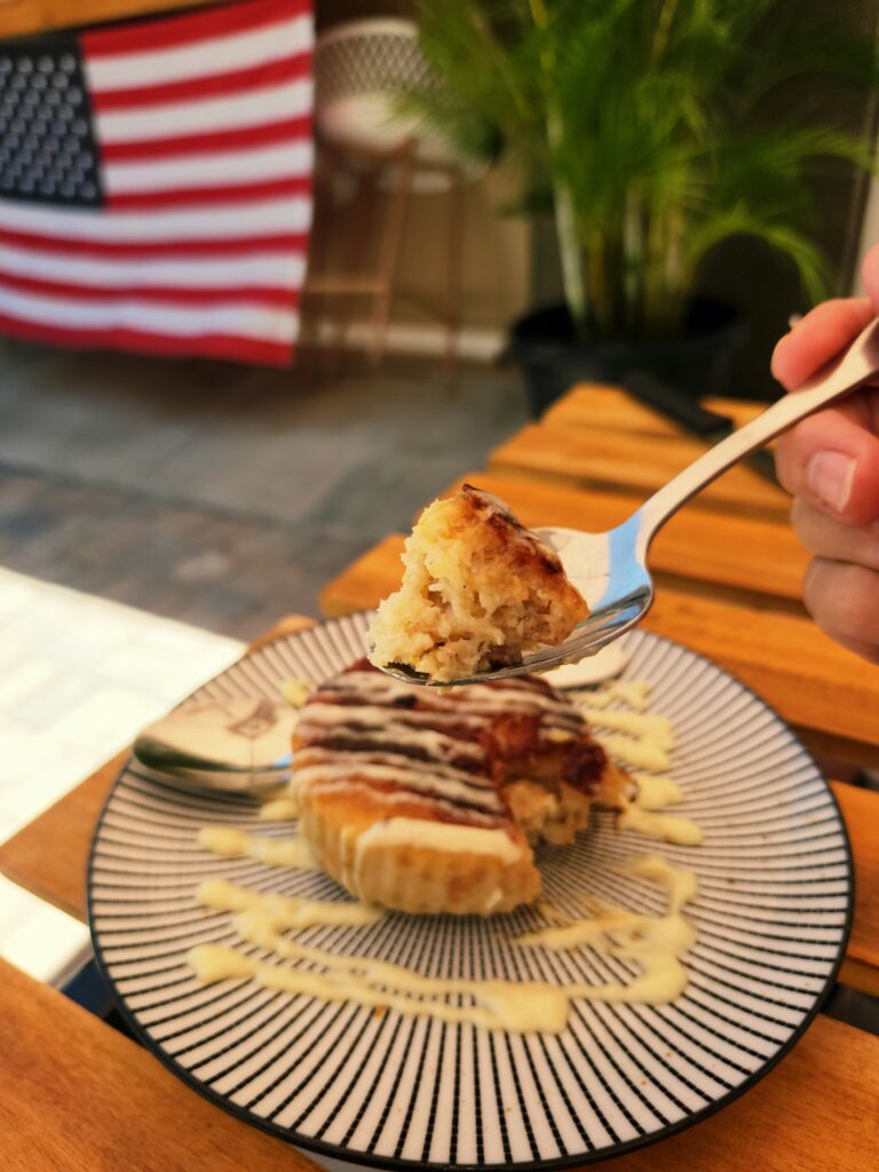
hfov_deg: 58.9
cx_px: 440
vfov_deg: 73.9
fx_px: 779
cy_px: 586
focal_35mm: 23
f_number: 1.8
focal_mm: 5.4
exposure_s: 1/667
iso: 20
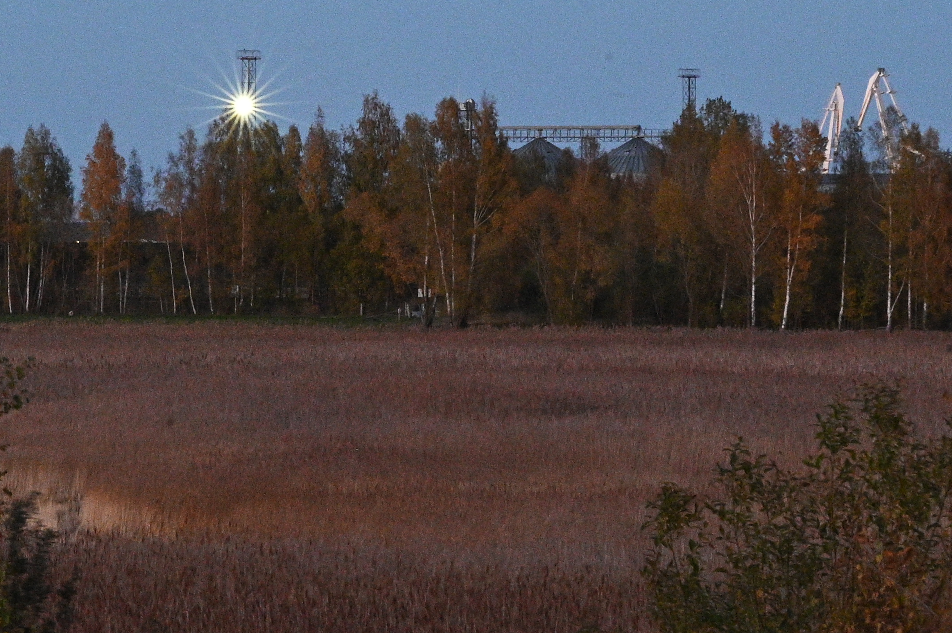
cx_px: 254
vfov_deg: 4.6
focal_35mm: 298
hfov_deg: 6.9
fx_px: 7875
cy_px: 99
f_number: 22
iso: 8000
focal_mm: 120
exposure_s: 1/4
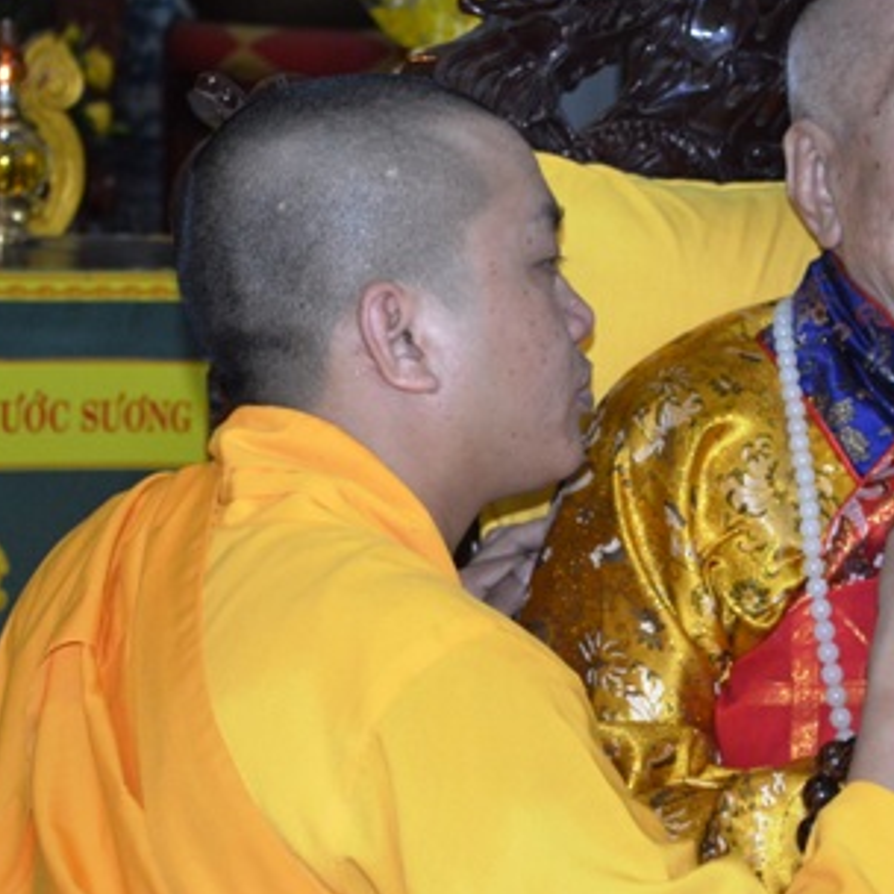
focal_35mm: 118
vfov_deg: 14.8
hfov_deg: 14.8
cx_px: 521
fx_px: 3448
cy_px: 541
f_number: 5.3
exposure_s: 1/60
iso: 1400
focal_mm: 44
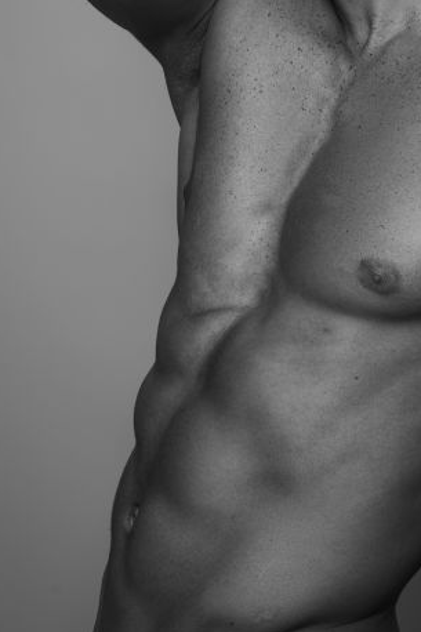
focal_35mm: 96
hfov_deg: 14.2
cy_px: 175
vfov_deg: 21.1
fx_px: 1685
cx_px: 328
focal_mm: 55
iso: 50
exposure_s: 1/160
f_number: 9
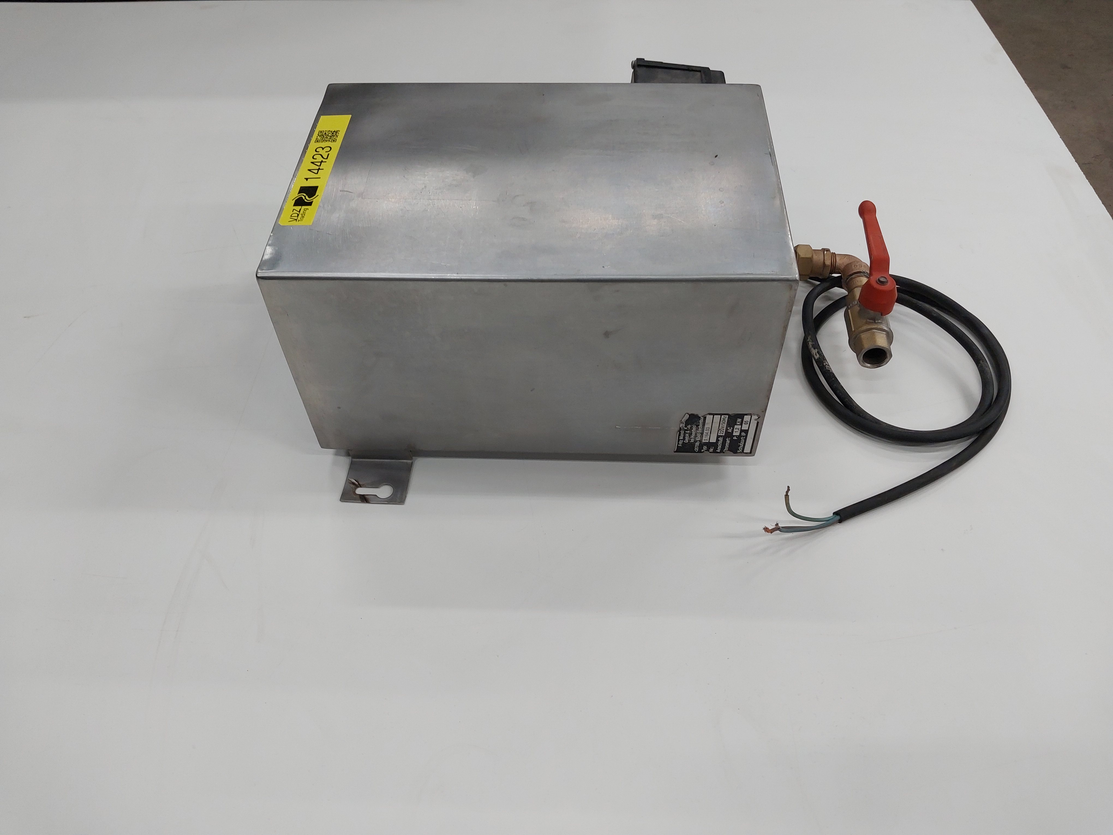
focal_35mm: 27
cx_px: 556
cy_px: 418
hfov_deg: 65.3
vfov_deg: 51.4
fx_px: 868
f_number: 1.8
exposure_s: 1/50
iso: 64
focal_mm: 4
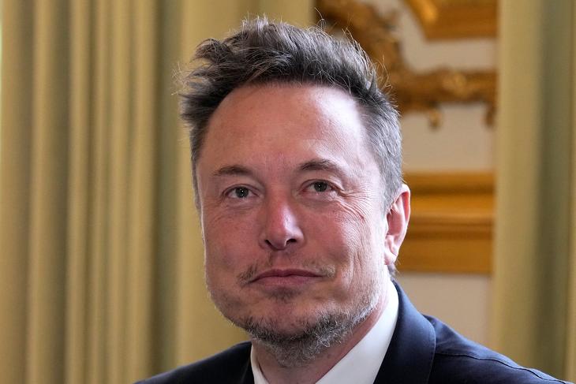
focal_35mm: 151
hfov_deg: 13.6
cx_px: 288
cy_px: 192
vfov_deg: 9.1
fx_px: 2416
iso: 5000
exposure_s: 1/640
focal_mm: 151
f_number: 5.6
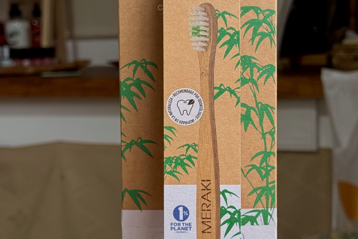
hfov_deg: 25.7
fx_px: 786
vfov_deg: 17.3
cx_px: 197
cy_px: 113
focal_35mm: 79
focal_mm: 6.76
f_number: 1.78
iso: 100
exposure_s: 1/50
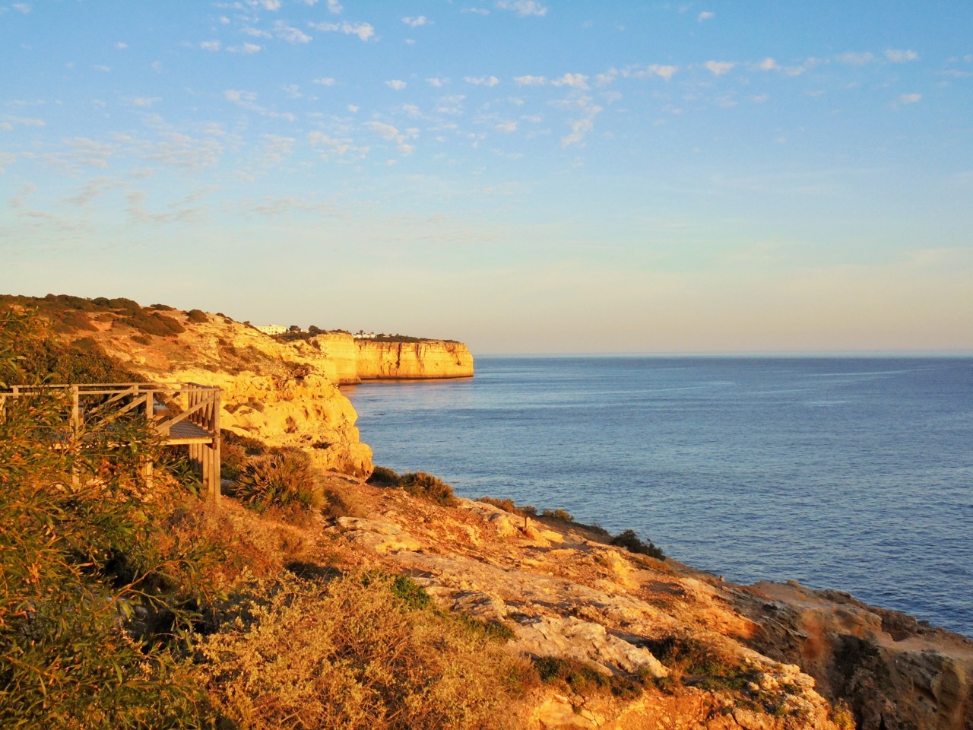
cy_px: 365
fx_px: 1209
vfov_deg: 33.6
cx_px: 486
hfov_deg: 43.9
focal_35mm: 43
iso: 100
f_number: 4.5
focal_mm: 7.8
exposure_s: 1/400
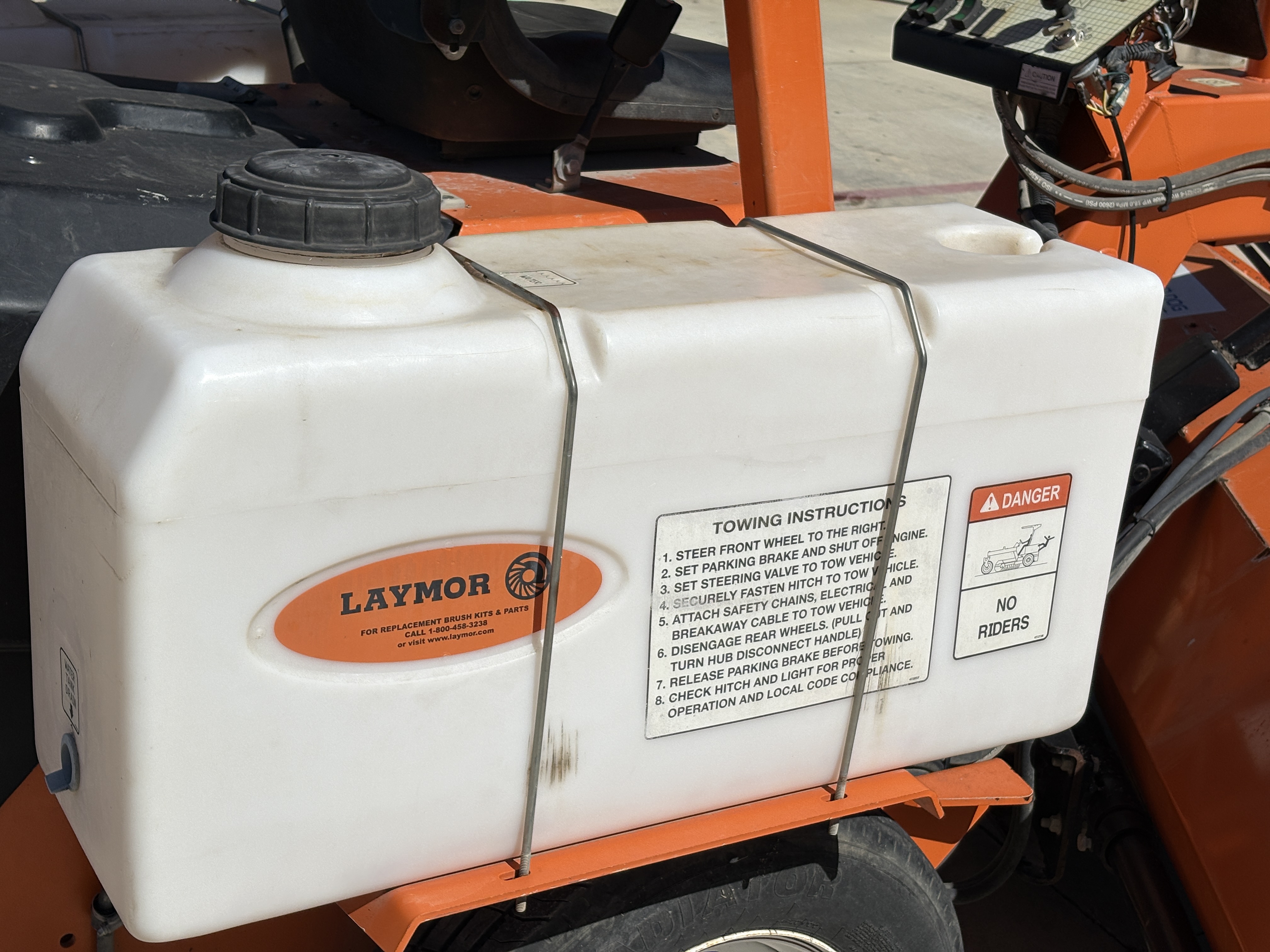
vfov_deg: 28.0
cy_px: 476
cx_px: 635
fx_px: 1908
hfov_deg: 36.8
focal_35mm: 52
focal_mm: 5.96
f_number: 1.6
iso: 25
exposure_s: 1/8850
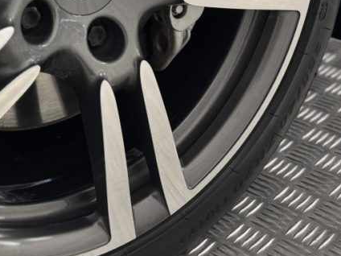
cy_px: -8
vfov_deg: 20.8
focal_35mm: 68
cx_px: 76
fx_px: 670
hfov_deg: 28.1
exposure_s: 1/50
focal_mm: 6.76
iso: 125
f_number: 1.78
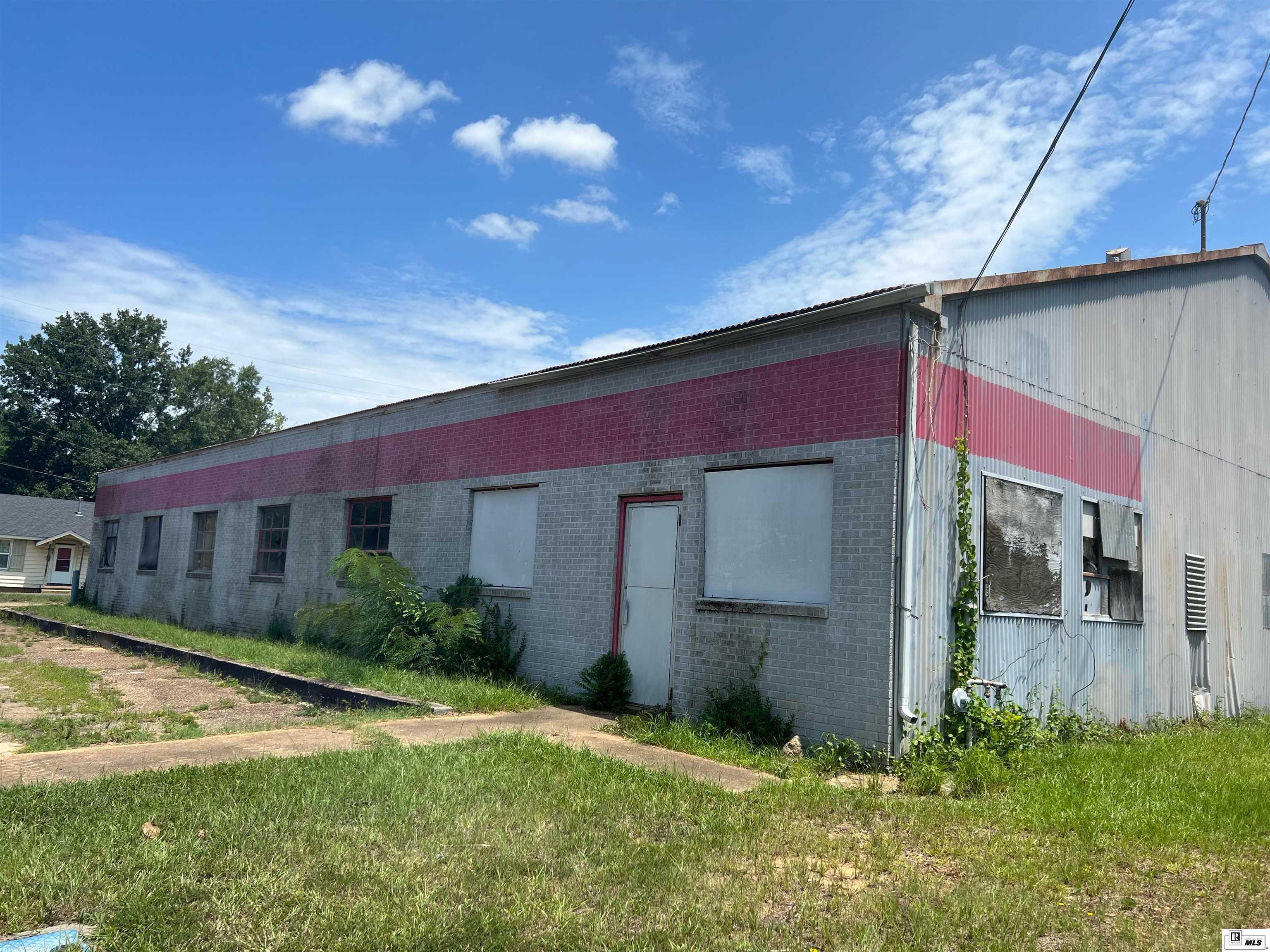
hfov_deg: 67.3
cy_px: 476
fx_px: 954
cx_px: 635
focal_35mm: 26
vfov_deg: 53.1
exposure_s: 1/4115
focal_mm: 5.7
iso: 50
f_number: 1.5
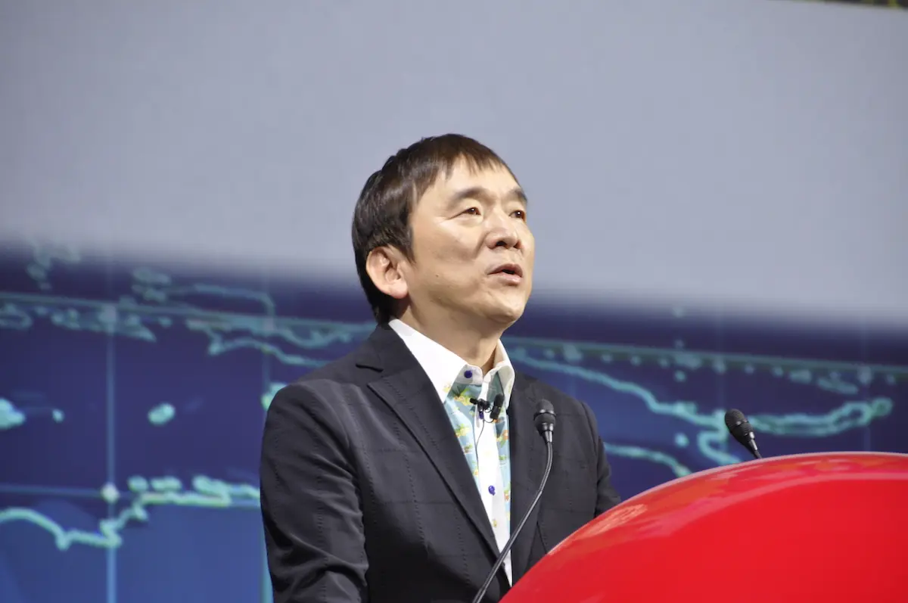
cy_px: 302
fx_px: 6424
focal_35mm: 255
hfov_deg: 8.1
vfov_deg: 5.4
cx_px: 454
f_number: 5.6
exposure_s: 1/30
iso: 500
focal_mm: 170
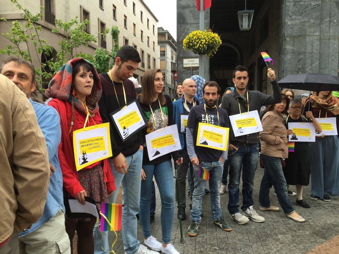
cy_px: 127
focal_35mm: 29
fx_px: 284
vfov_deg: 48.2
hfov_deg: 61.7
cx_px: 170
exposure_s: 1/100
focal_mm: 4.15
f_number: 2.2
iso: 32
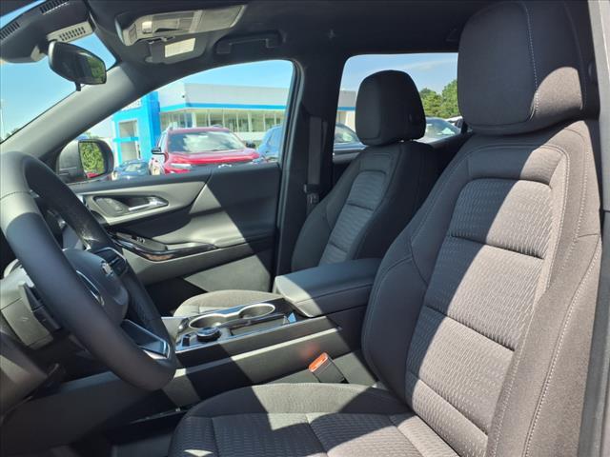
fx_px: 476
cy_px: 228
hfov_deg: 65.3
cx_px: 305
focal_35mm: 27
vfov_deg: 51.4
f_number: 1.9
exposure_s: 1/385
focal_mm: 3.58
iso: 40
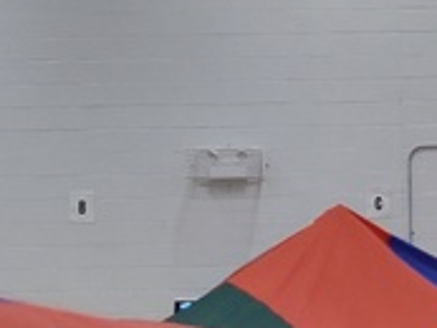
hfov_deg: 12.4
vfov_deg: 10.9
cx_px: 937
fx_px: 1718
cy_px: 247
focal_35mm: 136
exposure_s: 1/60
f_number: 1.8
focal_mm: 5.56
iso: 659
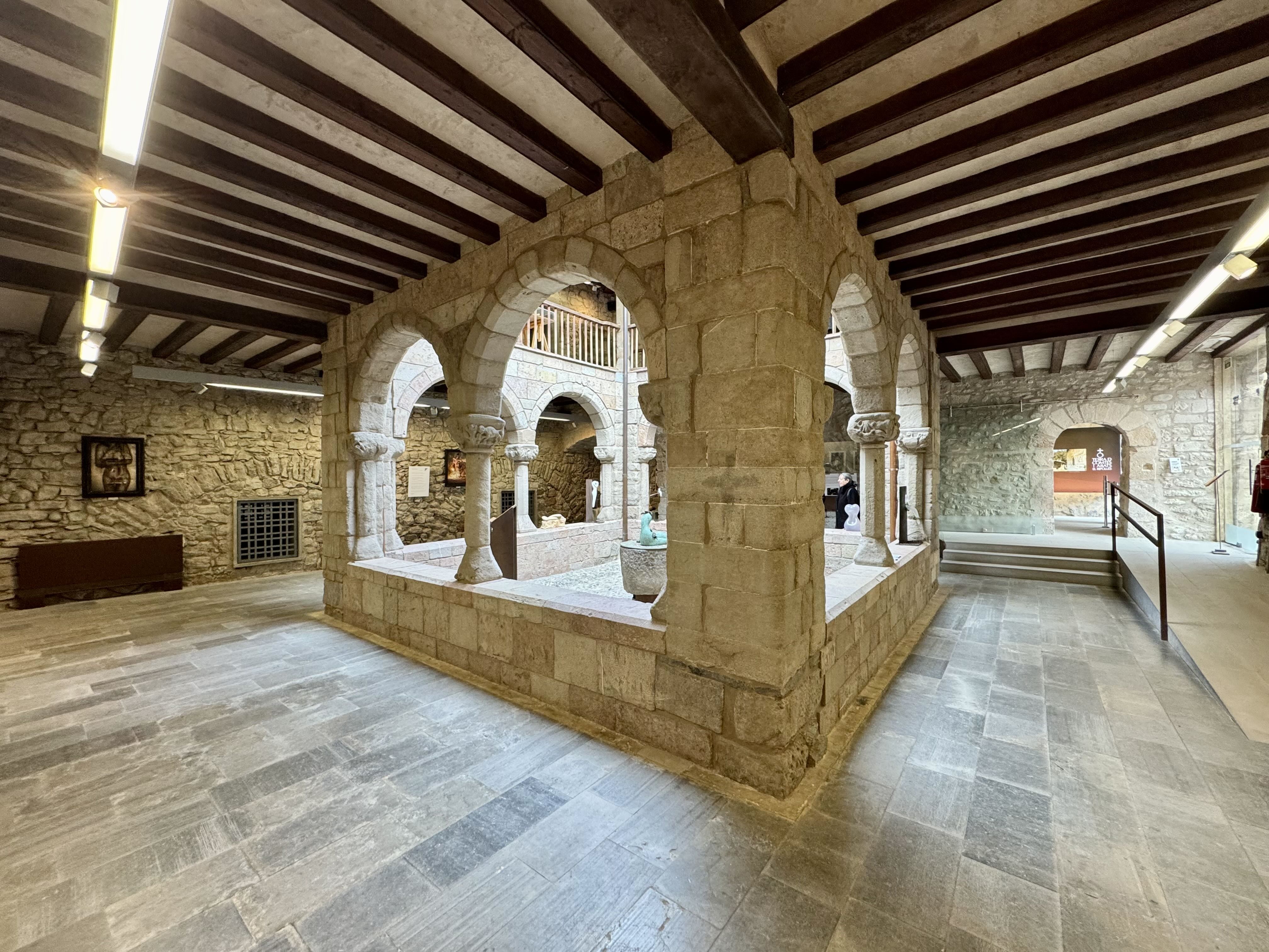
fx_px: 513
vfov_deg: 85.7
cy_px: 476
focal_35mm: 14
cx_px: 634
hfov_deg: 102.1
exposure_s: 1/100
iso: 250
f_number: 2.2
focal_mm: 2.22
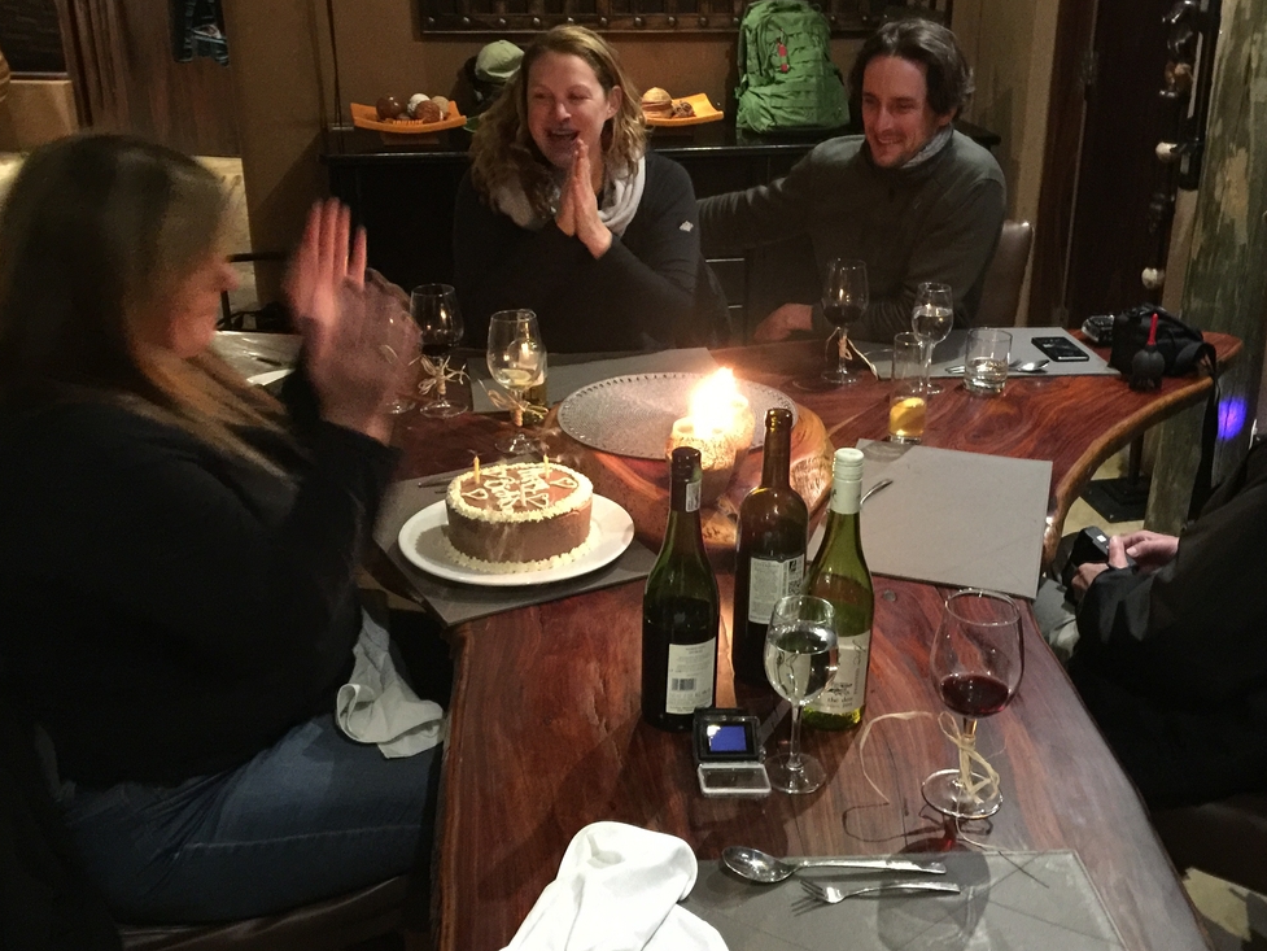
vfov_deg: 37.7
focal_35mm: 38
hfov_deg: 48.8
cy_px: 449
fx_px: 1391
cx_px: 722
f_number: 2.2
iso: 200
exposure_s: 1/4
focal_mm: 4.15
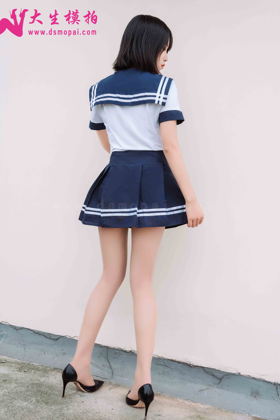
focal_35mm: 34
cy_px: 210
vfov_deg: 55.8
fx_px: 396
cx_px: 140
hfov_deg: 38.9
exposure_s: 1/100
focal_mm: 34
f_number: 13
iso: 200
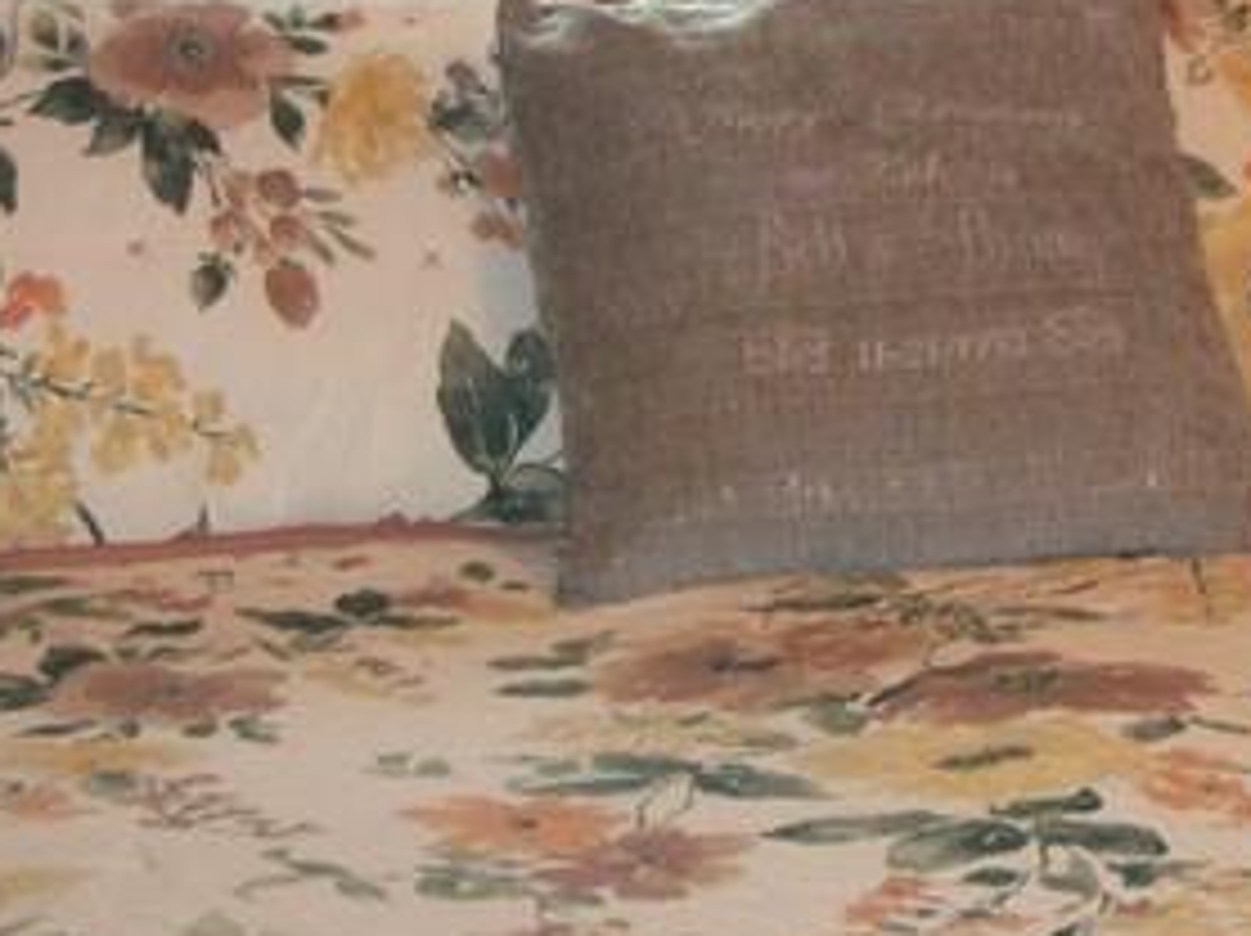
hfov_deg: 16.7
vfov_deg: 12.5
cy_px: 270
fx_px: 4261
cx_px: 738
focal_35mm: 118
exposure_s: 1/30
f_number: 2.9
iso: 160
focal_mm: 5.7
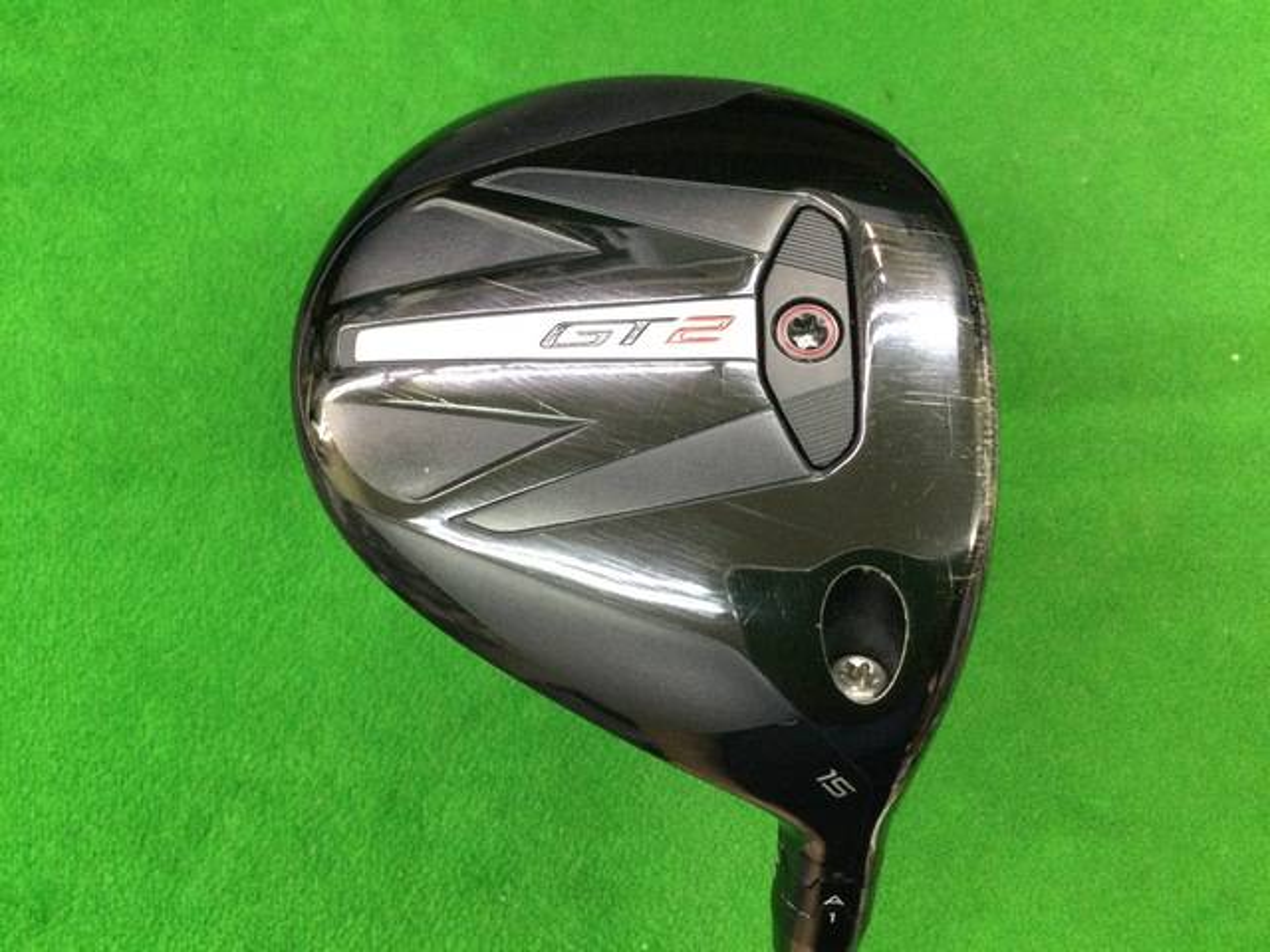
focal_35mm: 31
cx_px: 635
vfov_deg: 45.4
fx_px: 1137
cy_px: 476
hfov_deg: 58.4
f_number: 2.4
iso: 200
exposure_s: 1/30
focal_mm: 3.3
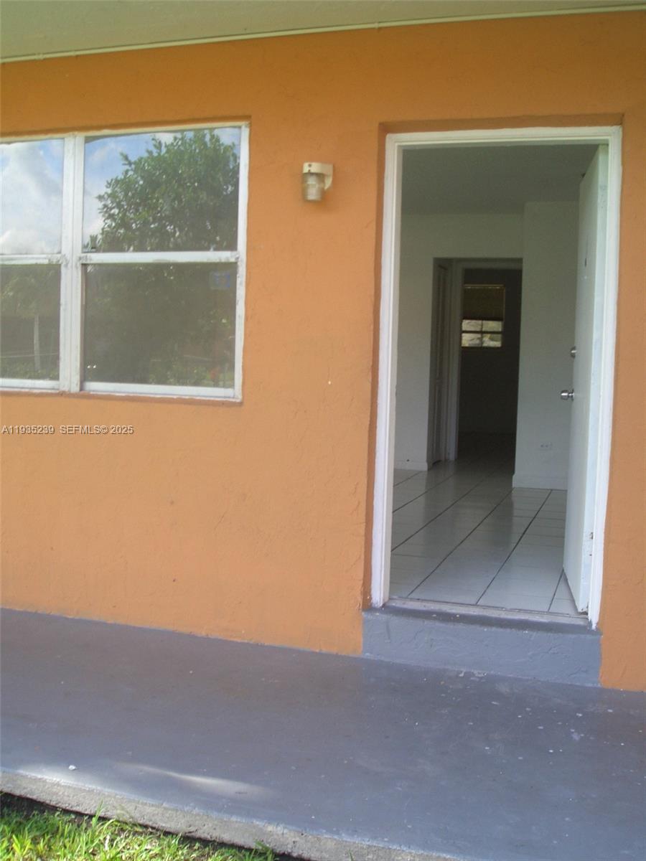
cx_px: 323
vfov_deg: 51.4
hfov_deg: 39.7
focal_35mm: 36
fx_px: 896
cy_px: 430
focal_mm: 4.8
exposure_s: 1/60
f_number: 4
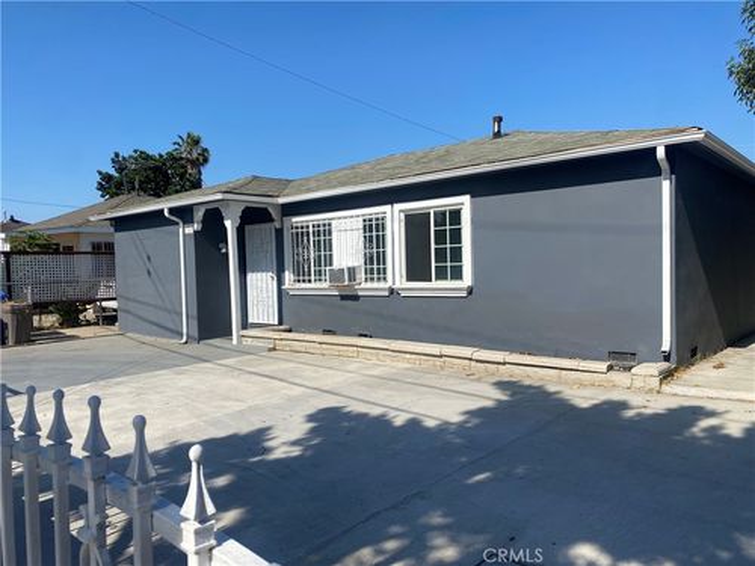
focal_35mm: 26
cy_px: 283
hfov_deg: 67.3
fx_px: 567
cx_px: 378
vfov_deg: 53.1
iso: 32
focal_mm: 4.25
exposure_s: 1/4444
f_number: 1.8
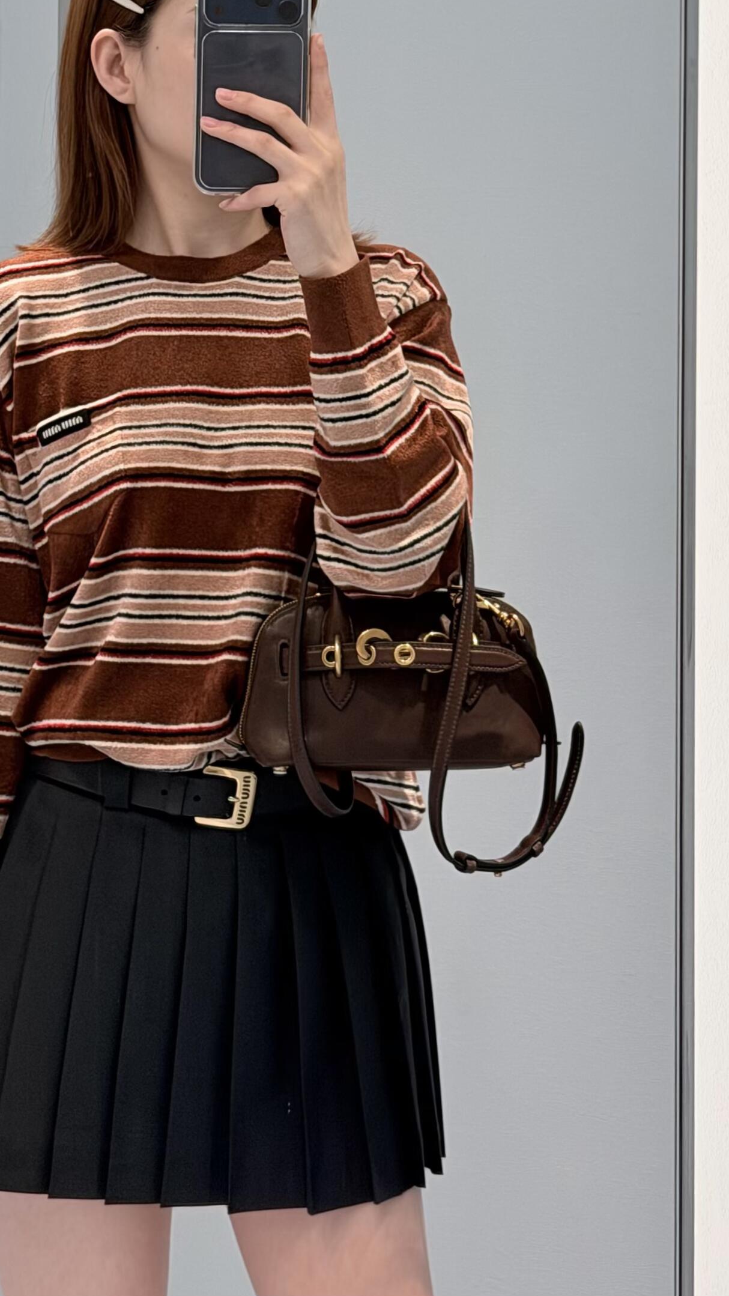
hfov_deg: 13.9
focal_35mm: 87
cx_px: 366
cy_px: 220
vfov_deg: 24.0
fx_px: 2989
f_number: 1.78
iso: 64
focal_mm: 6.76
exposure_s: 1/121
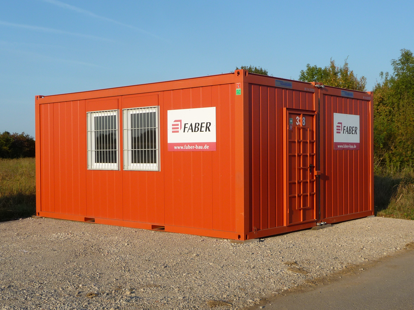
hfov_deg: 39.7
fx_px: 574
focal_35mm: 48
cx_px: 207
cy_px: 155
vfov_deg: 30.3
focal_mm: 7.1
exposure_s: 1/640
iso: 100
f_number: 4
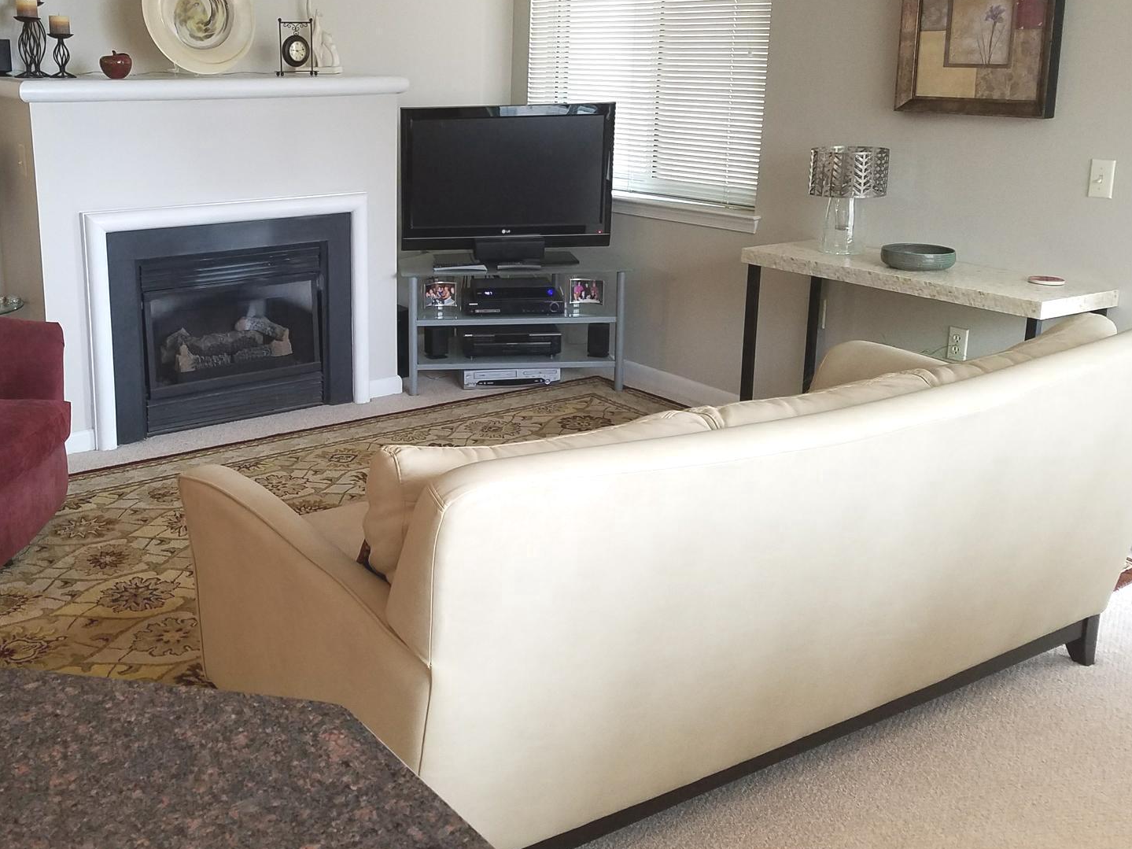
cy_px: 293
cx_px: 363
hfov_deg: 49.1
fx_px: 1210
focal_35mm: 37
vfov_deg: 38.3
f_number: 1.7
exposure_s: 1/24
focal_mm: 4.2
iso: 160
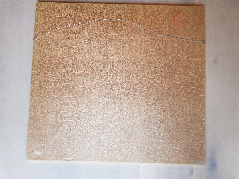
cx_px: 120
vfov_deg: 53.1
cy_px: 90
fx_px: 180
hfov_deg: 67.3
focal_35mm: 26
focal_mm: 4.2
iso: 250
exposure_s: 1/20
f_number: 1.7
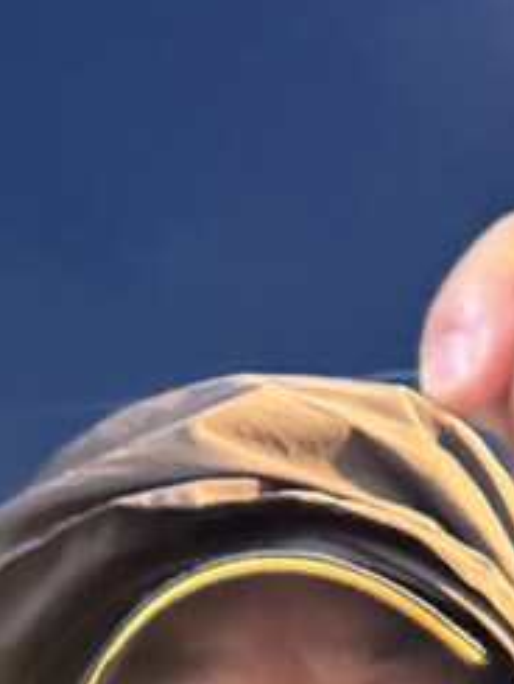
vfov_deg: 17.2
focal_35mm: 98
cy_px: 1145
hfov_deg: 15.1
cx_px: 237
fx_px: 1939
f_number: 1.78
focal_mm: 6.76
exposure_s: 1/47
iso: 800
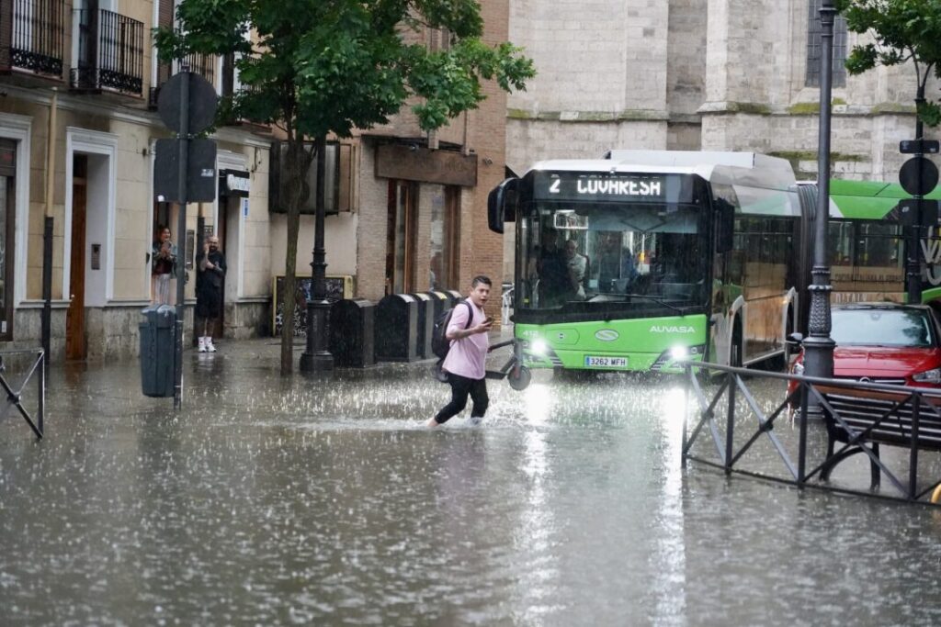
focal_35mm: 105
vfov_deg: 13.0
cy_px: 314
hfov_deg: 19.5
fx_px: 2745
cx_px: 470
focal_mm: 105
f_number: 4
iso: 10000
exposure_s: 1/320
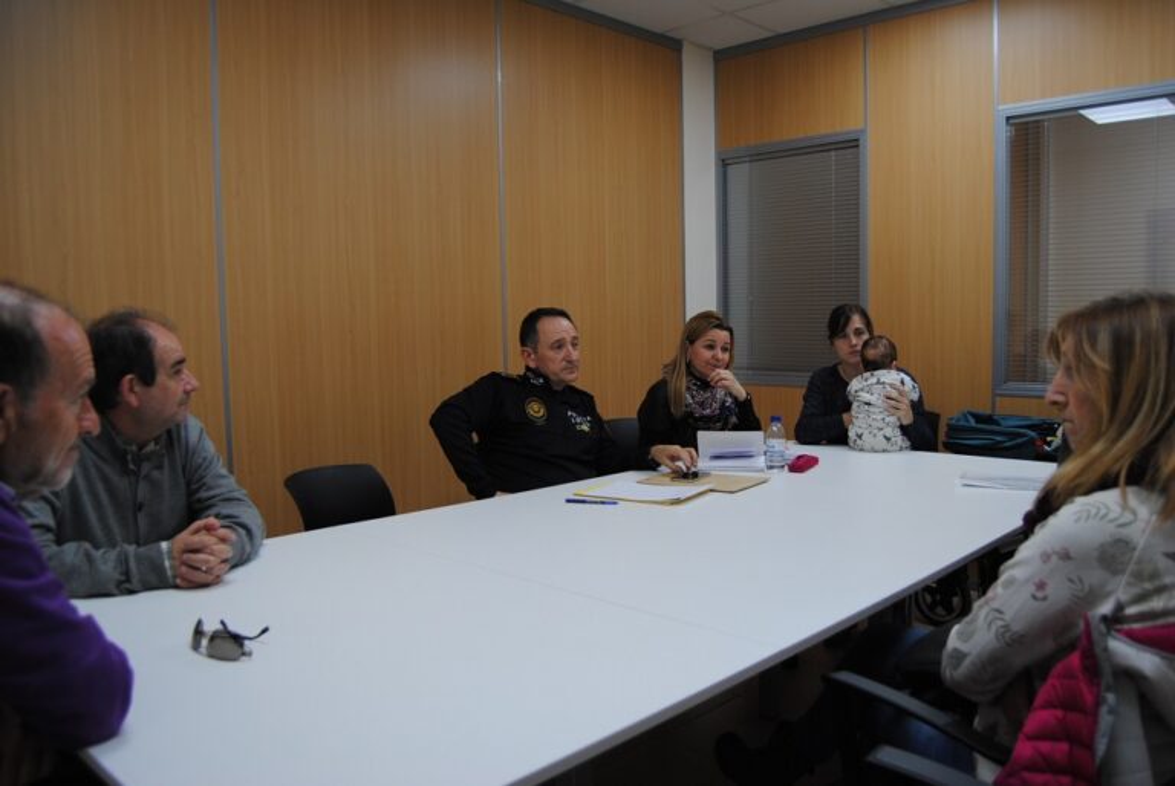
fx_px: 882
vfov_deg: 48.0
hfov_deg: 67.3
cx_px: 588
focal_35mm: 27
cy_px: 393
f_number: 4.5
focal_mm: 18
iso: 200
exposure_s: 1/80
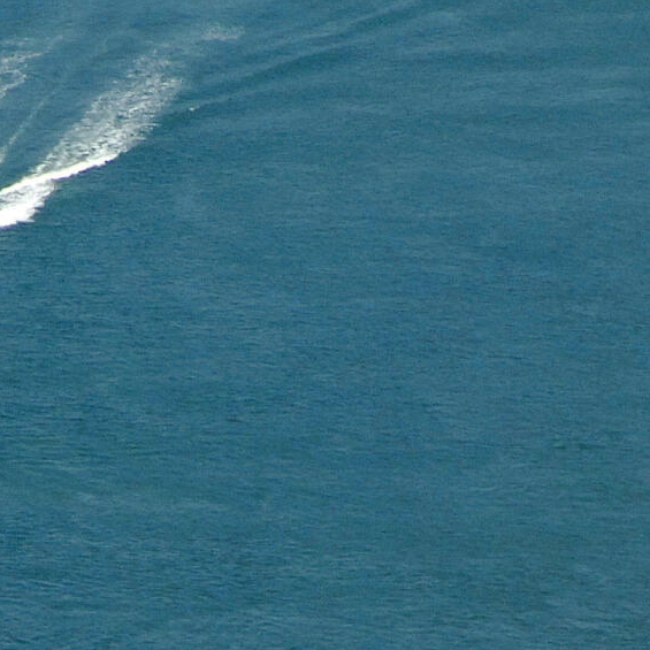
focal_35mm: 811
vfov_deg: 2.2
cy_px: 436
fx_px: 17229
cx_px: 113
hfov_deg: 2.2
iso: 400
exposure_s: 1/1000
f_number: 8.5
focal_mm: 120
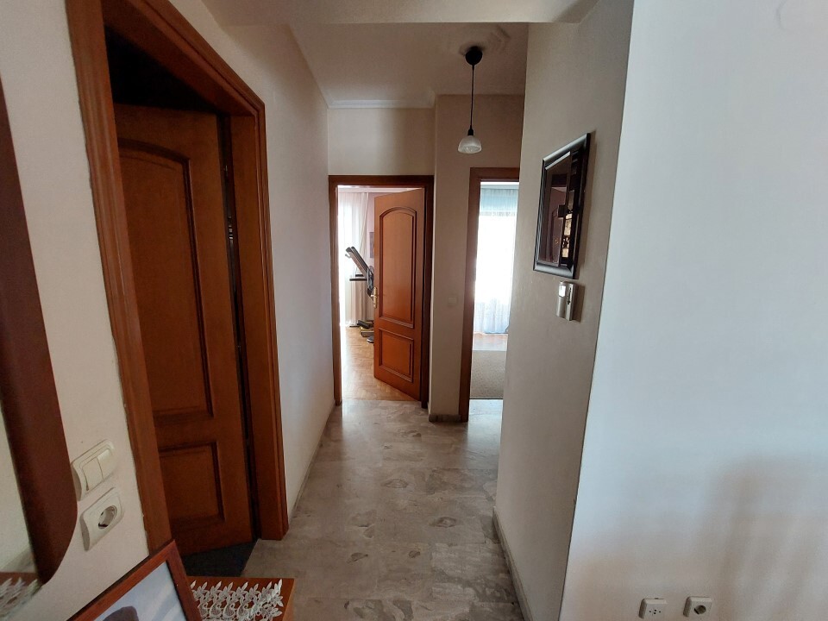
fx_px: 311
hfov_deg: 106.2
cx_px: 414
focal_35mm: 13
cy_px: 310
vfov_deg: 89.9
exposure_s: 1/50
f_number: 2.2
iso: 200
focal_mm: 1.74
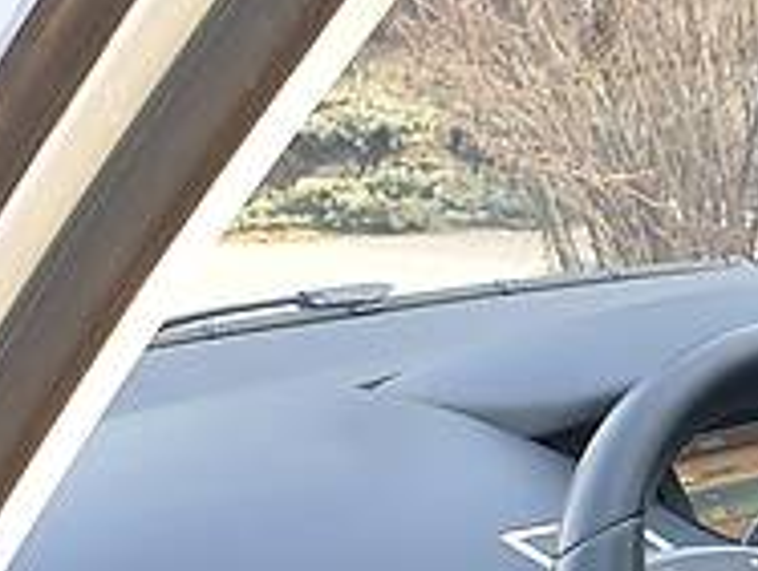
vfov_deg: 12.6
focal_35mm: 111
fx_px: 2435
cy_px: 911
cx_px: 985
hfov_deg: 16.7
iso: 64
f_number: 2.4
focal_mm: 4.3
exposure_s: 1/100
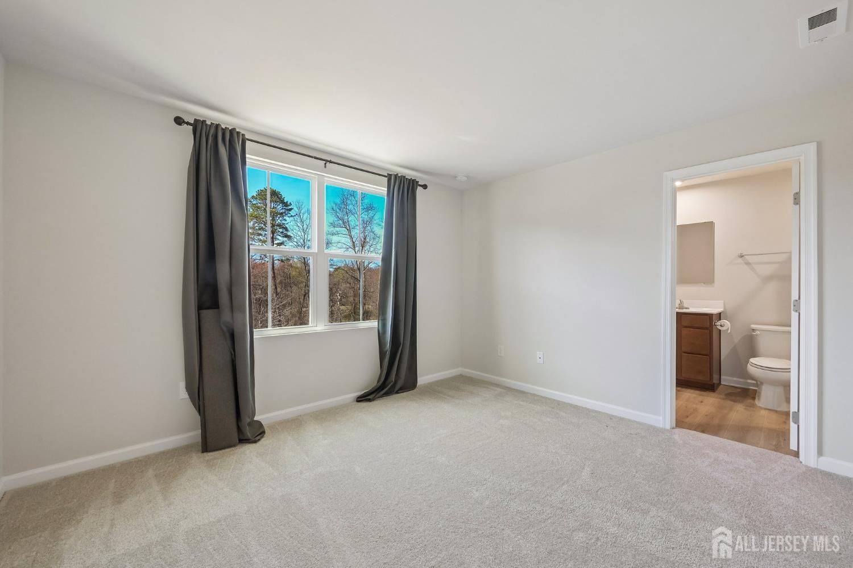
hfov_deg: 104.3
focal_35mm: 14
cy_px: 284
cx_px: 426
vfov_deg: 81.2
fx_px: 332
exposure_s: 1/20
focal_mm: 14
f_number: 11
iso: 400
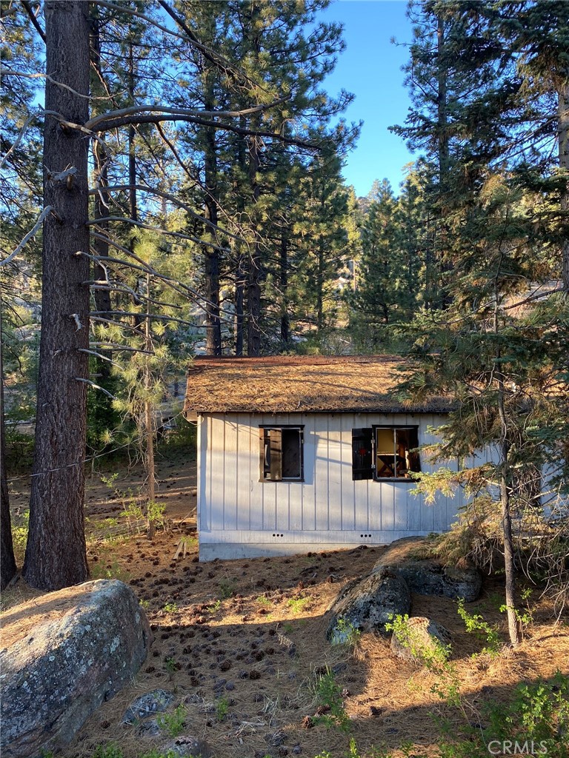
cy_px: 379
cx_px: 284
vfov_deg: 67.3
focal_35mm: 26
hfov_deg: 53.1
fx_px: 570
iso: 40
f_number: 1.8
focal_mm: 4.25
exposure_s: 1/122
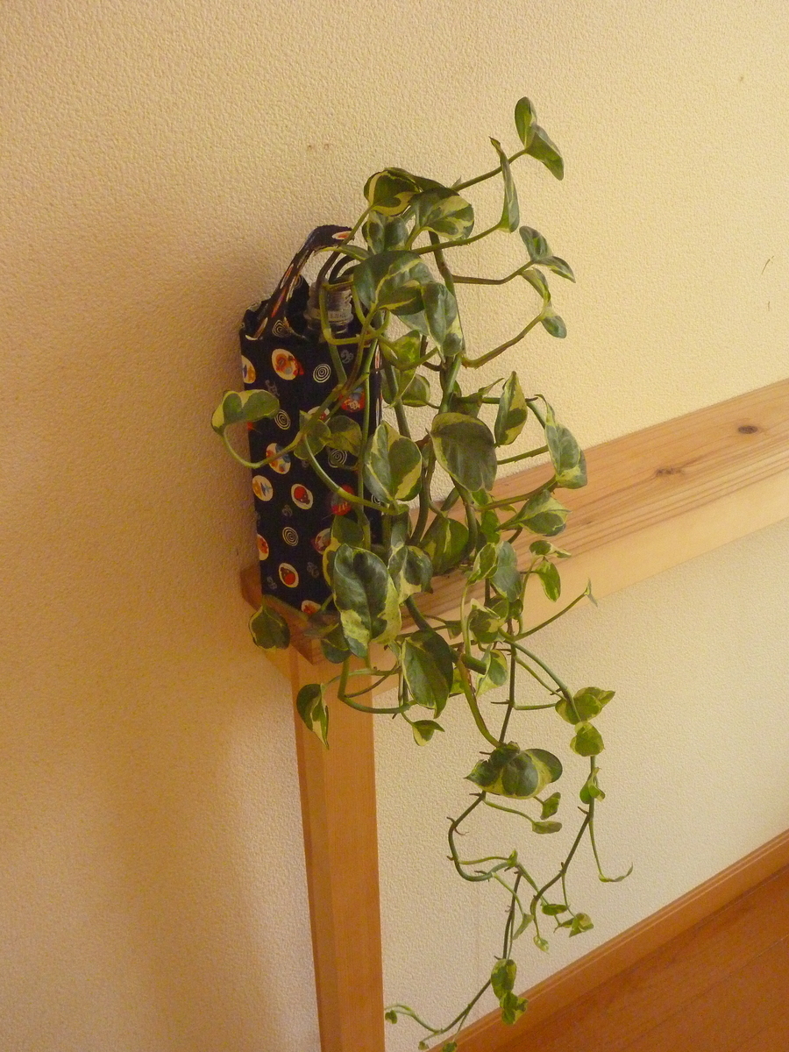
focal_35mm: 38
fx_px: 1155
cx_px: 394
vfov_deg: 49.0
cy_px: 526
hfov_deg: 37.7
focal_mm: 6.8
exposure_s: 1/13
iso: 800
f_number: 4
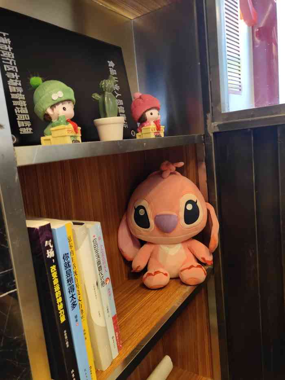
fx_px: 318
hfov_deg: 48.2
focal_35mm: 29
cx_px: 142
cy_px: 190
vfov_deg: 61.7
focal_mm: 4.27
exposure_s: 1/50
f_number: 1.8
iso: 442
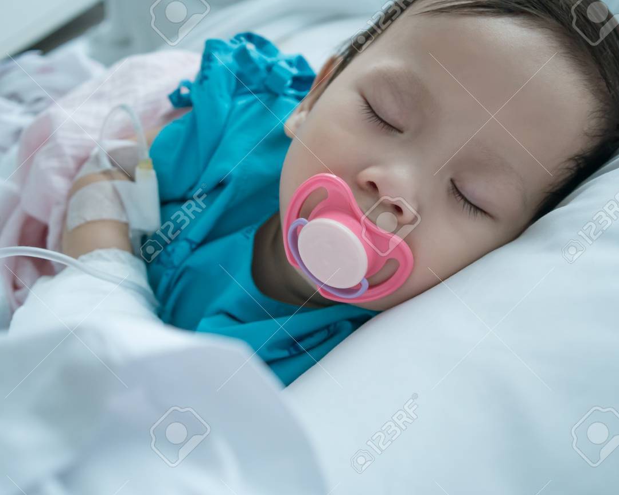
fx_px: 733
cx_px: 281
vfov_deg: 37.3
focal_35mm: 40
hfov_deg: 45.7
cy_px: 234
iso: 500
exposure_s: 1/60
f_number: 2.8
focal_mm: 17
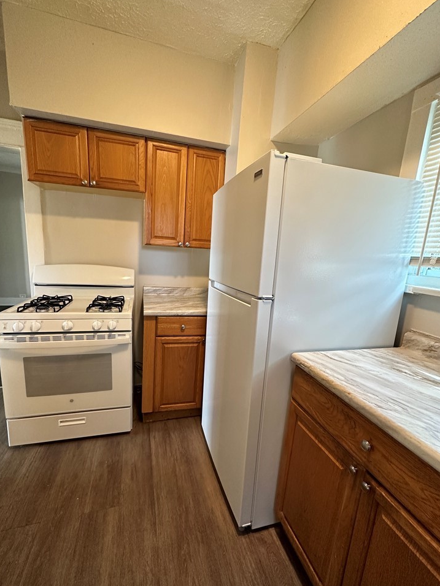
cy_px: 301
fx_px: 254
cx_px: 212
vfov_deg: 98.1
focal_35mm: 15
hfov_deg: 81.7
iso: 320
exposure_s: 1/60
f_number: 2.2
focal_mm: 2.22
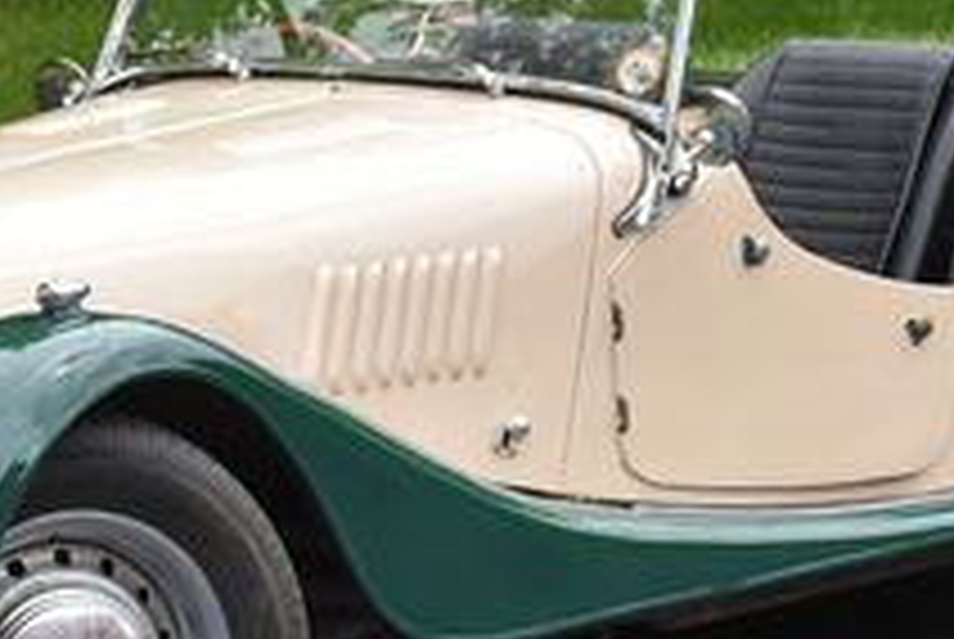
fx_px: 5997
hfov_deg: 9.1
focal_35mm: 226
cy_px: 378
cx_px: 279
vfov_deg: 6.1
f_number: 8
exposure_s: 1/500
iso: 400
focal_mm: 50
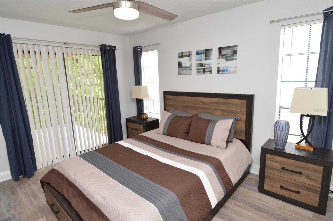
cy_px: 110
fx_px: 166
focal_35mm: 18
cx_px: 166
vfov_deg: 67.3
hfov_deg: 90.1
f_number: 4.5
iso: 400
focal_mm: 12
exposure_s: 1/80
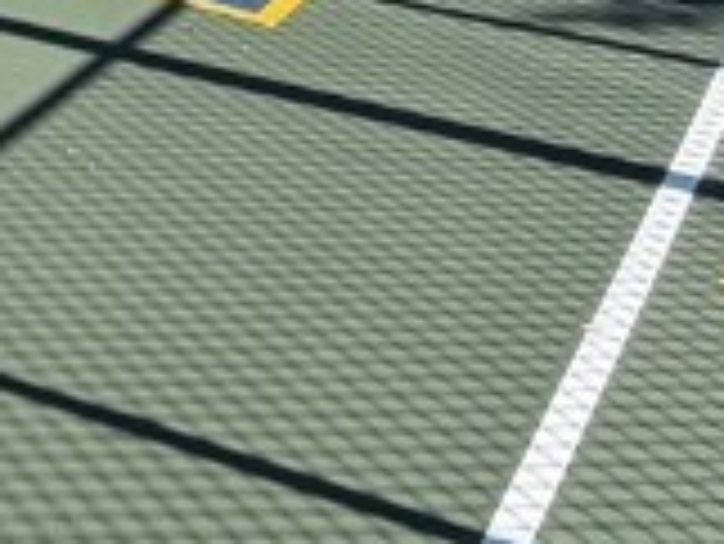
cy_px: -679
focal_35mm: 89
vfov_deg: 13.3
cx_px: -742
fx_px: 1863
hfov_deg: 16.5
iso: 40
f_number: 2.2
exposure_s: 1/751
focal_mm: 2.22
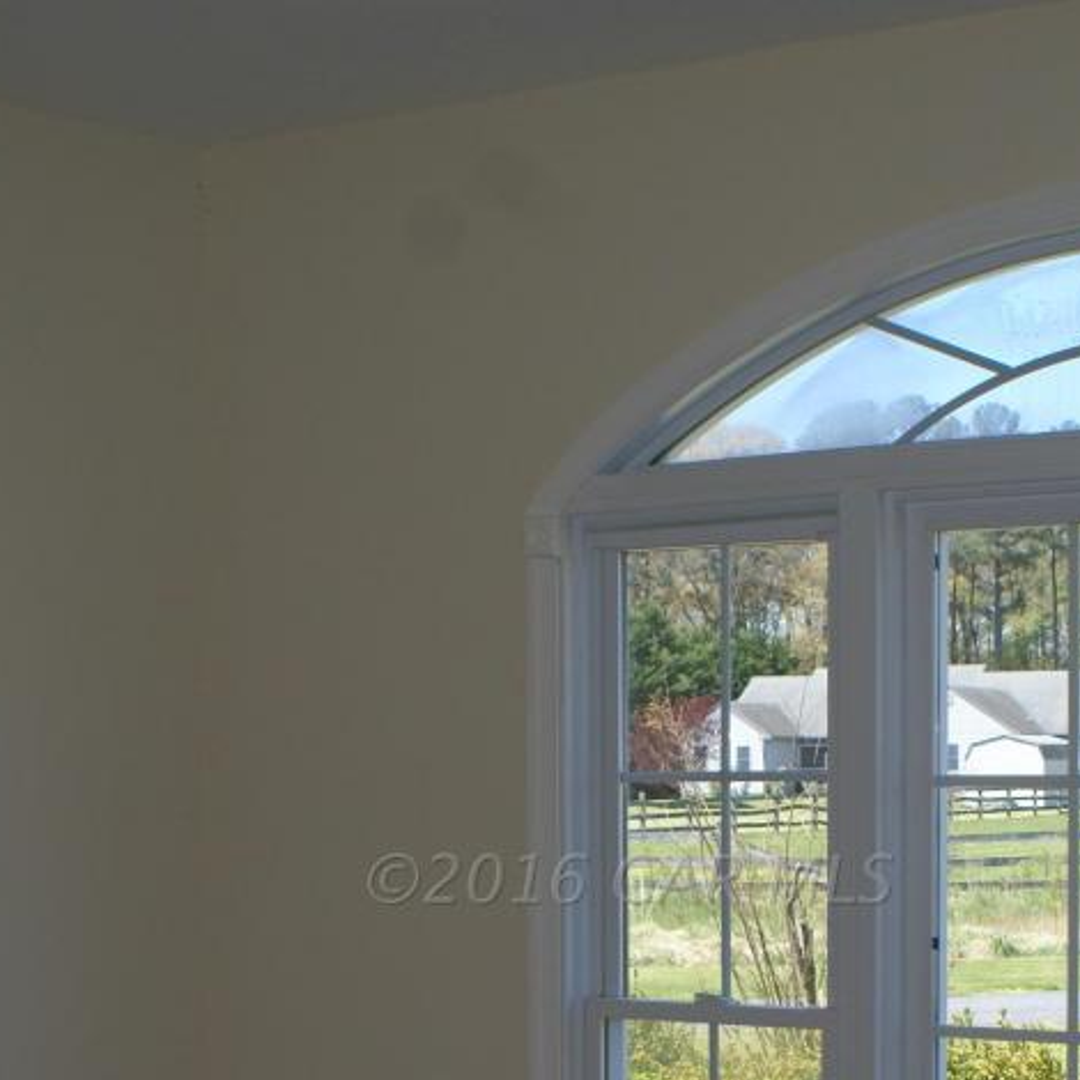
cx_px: 630
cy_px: 879
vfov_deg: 21.1
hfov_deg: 21.4
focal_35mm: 81
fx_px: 2859
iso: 100
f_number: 8
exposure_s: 1/125
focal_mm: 26
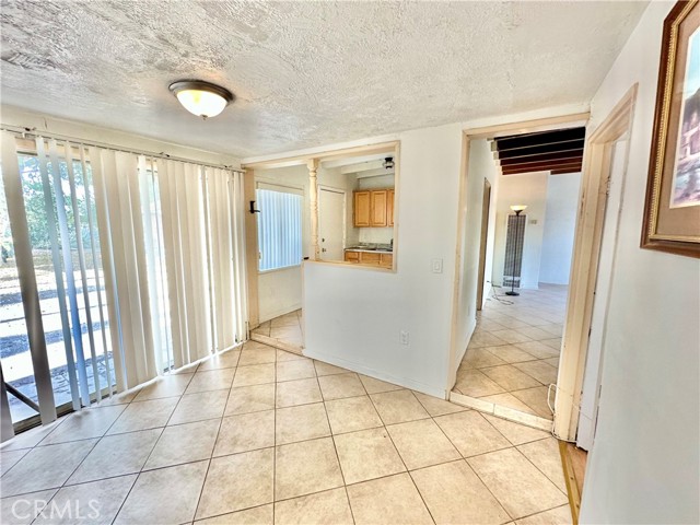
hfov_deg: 102.1
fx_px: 283
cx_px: 350
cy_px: 262
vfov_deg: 85.7
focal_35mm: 14
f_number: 2.2
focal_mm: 2.22
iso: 160
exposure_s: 1/120
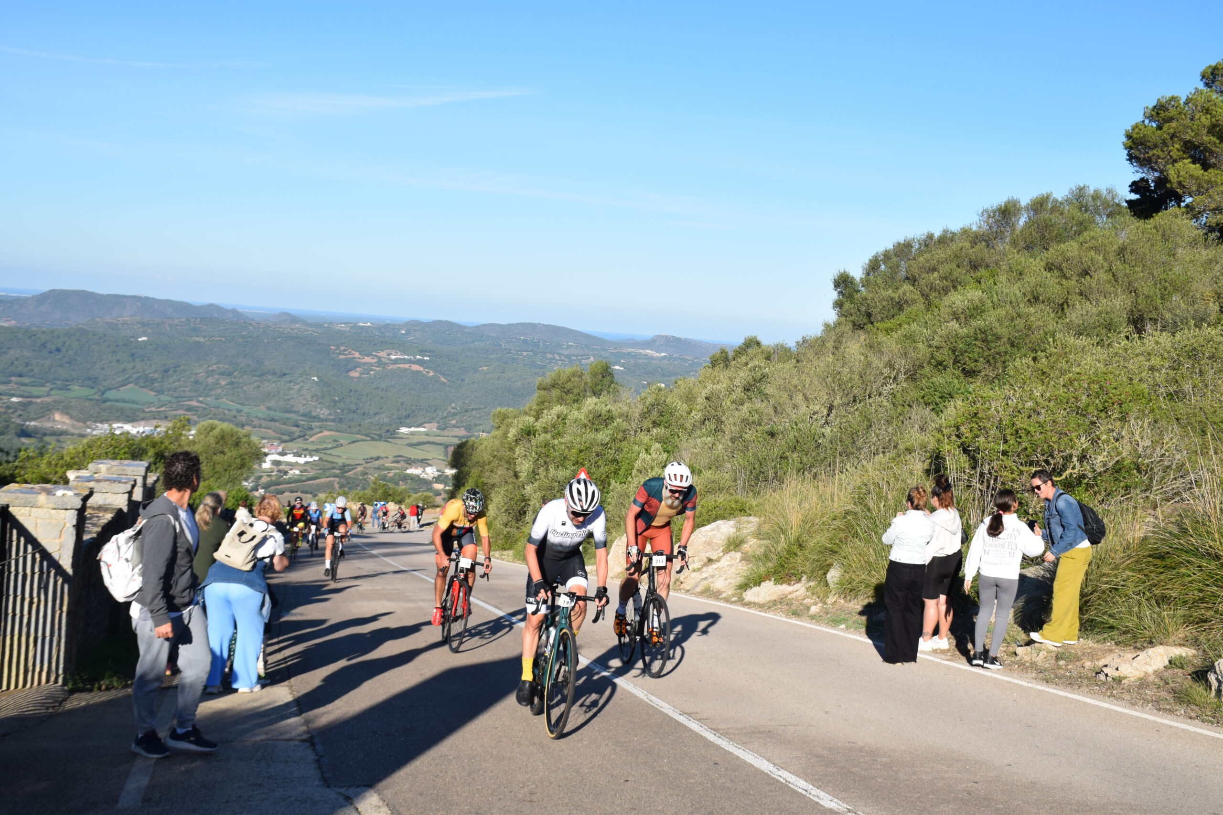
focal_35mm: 45
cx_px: 612
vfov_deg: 29.9
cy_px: 408
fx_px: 1529
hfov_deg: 43.6
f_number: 10
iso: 200
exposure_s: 1/400
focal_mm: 30
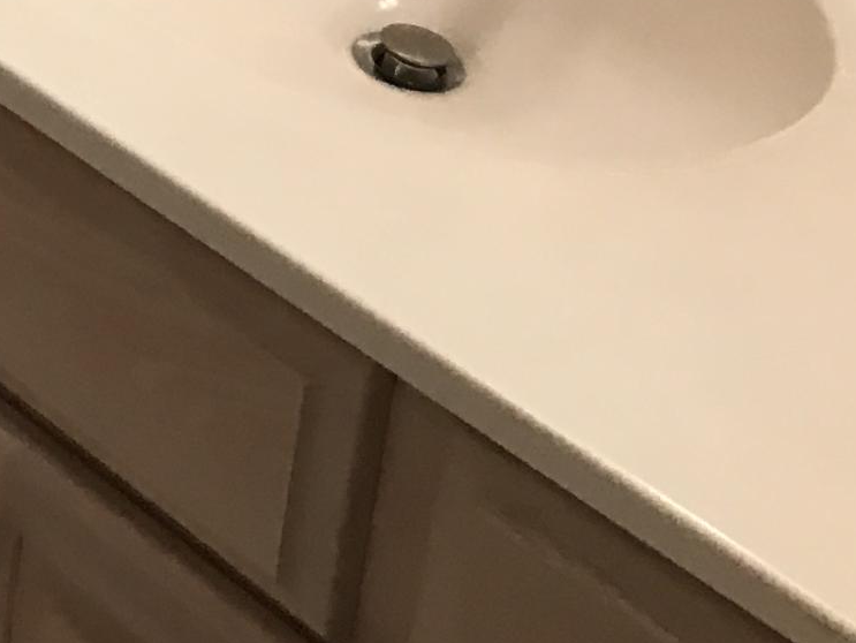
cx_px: -773
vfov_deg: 12.1
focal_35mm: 113
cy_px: -508
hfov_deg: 14.8
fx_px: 2796
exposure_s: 1/30
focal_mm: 3.99
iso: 40
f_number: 1.8
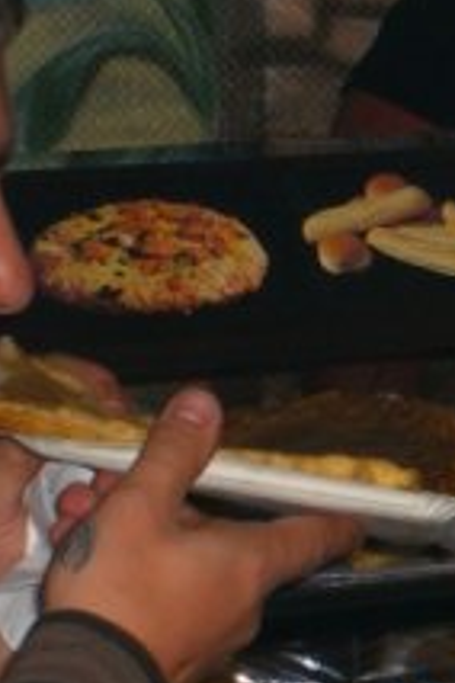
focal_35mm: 278
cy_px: -13
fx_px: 5270
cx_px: 801
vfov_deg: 7.4
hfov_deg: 4.9
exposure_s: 1/60
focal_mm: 19.7
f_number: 4.8
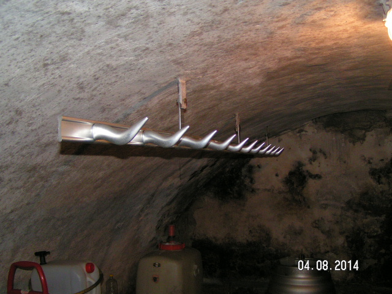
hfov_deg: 49.0
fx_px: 430
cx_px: 196
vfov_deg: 37.7
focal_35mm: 38
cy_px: 147
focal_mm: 5.8
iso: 200
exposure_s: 1/40
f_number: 2.8
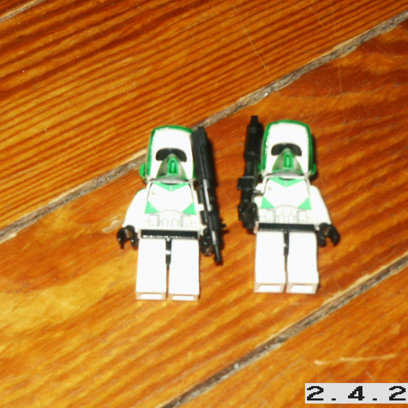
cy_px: 203
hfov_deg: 14.4
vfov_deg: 14.4
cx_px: 238
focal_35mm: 121
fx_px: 1614
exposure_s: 1/90
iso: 200
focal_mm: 20.84
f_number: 8
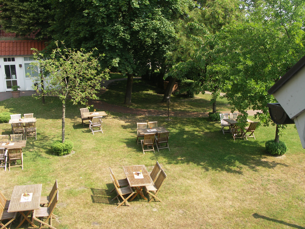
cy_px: 114
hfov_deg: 51.4
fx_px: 317
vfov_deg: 39.7
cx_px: 152
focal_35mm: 36
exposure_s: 1/160
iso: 50
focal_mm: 9.5
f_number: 4.5
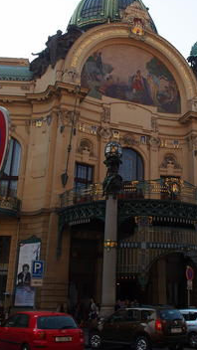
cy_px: 185
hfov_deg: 30.1
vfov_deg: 51.6
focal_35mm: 39
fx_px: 362
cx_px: 137
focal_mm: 6
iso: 100
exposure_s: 1/500
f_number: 3.5
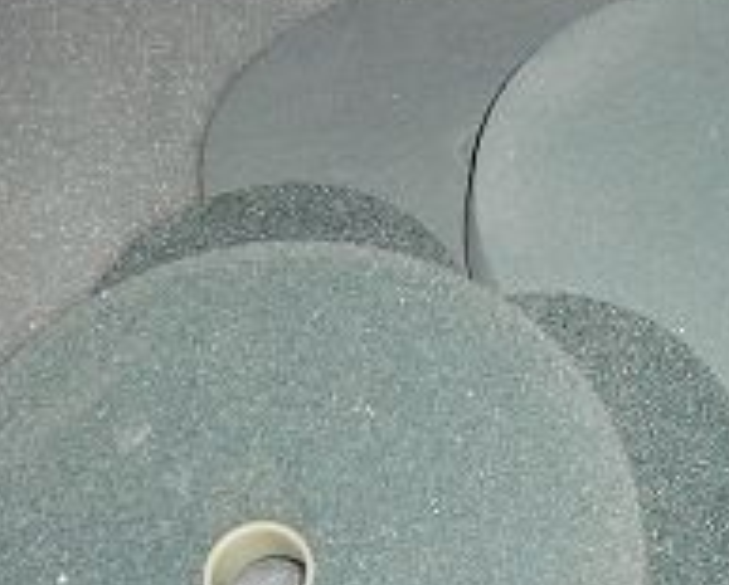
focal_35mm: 117
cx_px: 523
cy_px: 419
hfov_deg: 16.3
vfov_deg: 13.2
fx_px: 2528
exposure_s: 1/60
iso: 100
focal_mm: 9
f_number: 3.4
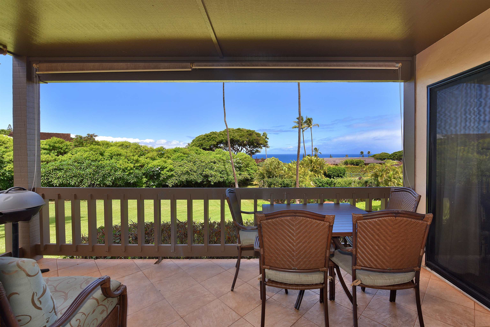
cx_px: 245
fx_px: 204
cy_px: 164
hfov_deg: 100.4
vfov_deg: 77.4
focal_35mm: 15
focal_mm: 15
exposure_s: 1/400
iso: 200
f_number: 10
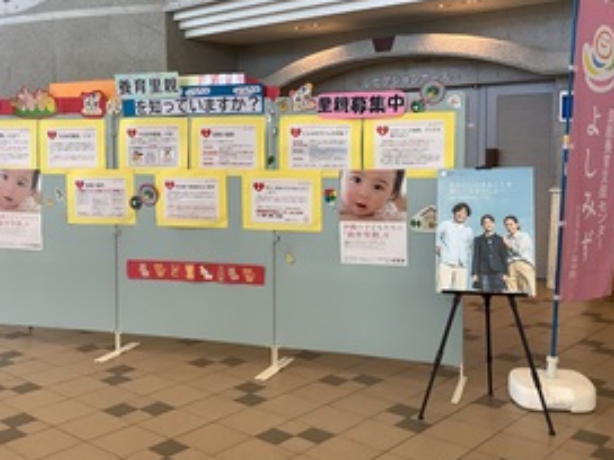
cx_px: 264
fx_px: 727
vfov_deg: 35.1
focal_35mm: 41
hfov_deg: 45.7
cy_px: 194
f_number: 2.4
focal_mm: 3.3
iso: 80
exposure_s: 1/120
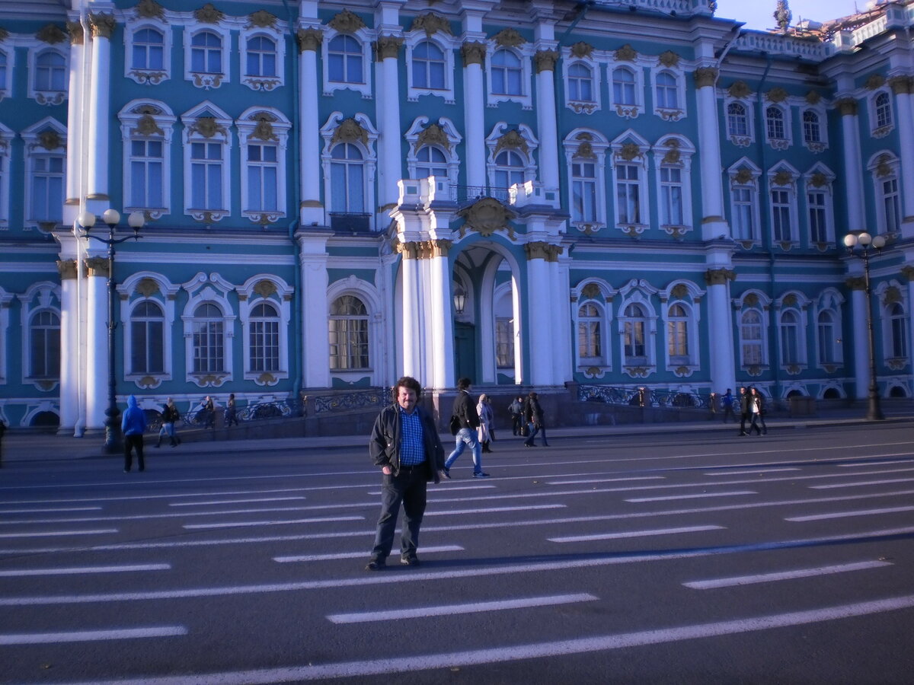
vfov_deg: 39.7
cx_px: 457
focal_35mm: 36
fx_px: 951
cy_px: 342
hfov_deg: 51.4
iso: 100
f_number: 3.1
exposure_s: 1/400
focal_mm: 6.3
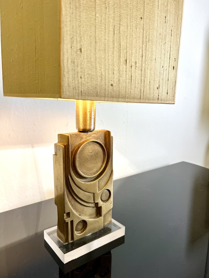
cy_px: 139
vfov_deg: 67.3
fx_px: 209
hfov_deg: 53.1
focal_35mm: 26
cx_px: 104
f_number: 1.5
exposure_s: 1/100
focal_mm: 5.7
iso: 100
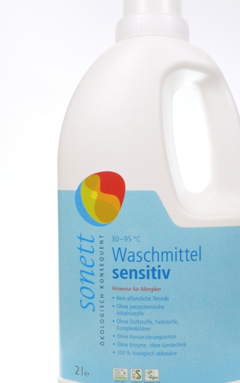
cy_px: 191
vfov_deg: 45.3
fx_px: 460
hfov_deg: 29.1
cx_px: 148
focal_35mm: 44
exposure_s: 1/40
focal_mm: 14.9
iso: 1600
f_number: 16
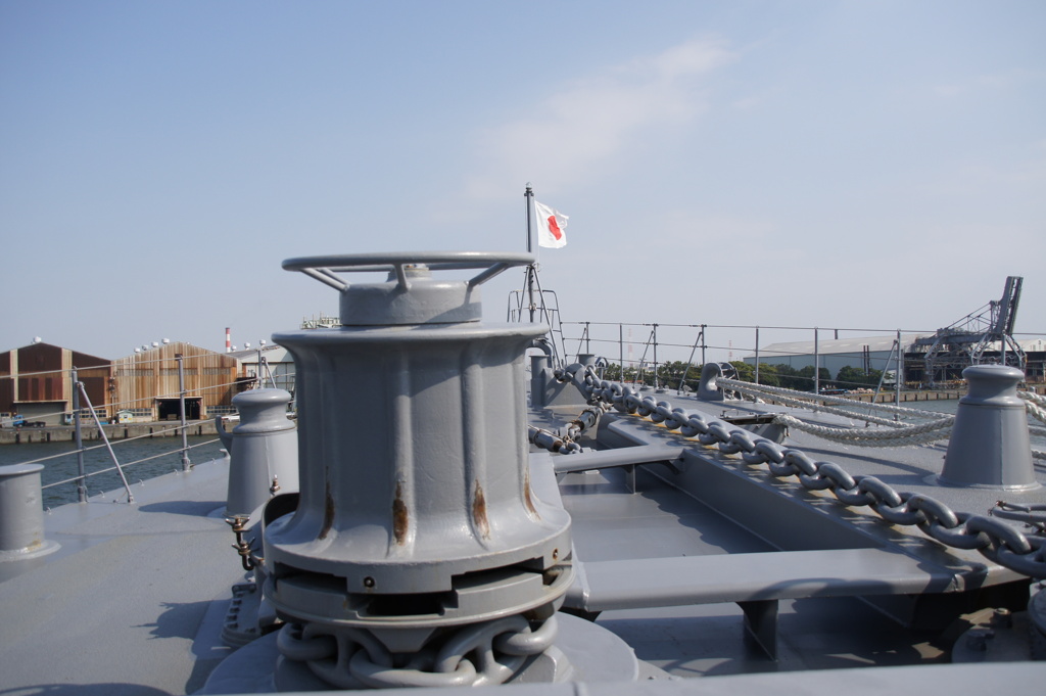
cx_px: 523
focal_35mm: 33
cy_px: 348
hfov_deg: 57.3
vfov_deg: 39.9
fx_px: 958
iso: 100
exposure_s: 1/800
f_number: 4.5
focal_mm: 22
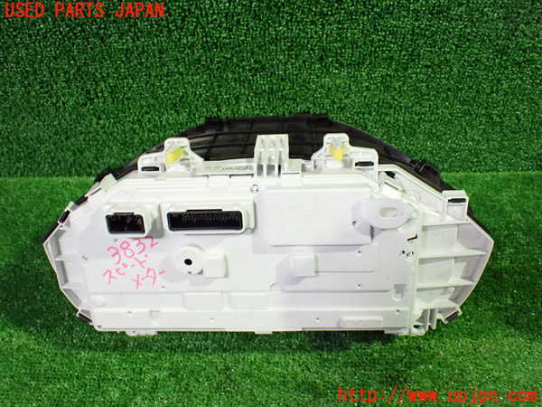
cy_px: 204
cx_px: 271
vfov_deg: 46.8
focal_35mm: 30
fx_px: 470
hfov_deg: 60.0
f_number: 2.3
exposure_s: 1/80
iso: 800
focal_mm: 5.4
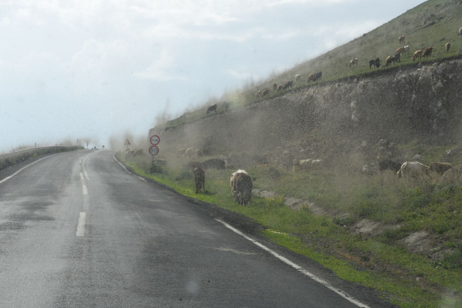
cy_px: 154
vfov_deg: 27.0
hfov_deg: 39.6
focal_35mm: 50
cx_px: 231
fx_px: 642
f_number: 8
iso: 125
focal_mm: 50
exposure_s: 1/500
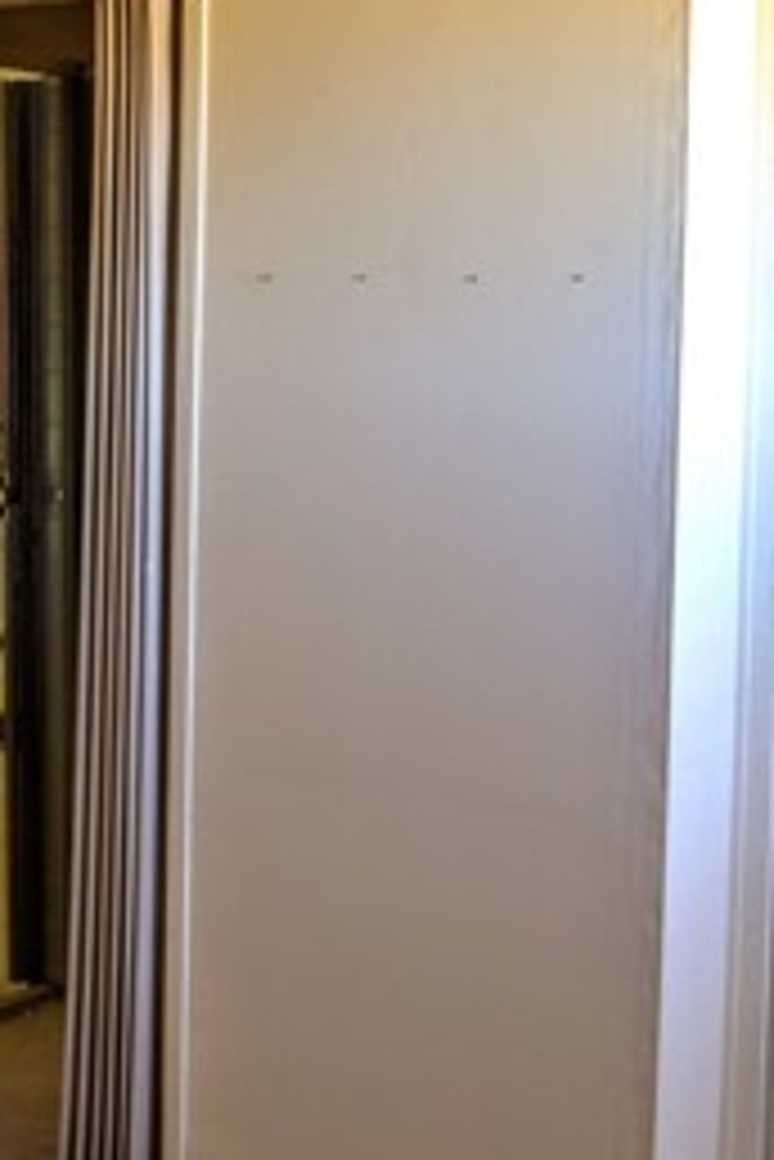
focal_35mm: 67
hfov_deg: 20.3
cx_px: 304
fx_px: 2161
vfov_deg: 30.1
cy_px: 513
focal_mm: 18
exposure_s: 1/40
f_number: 3.5
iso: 400
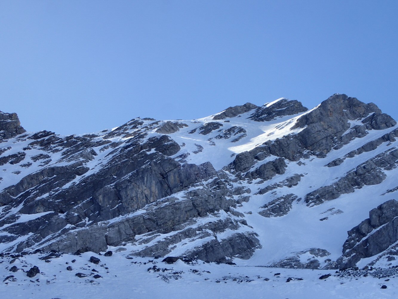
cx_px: 199
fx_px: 1150
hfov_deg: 19.6
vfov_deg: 14.8
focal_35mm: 100
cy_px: 150
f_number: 6.3
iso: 100
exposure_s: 1/250
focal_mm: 18
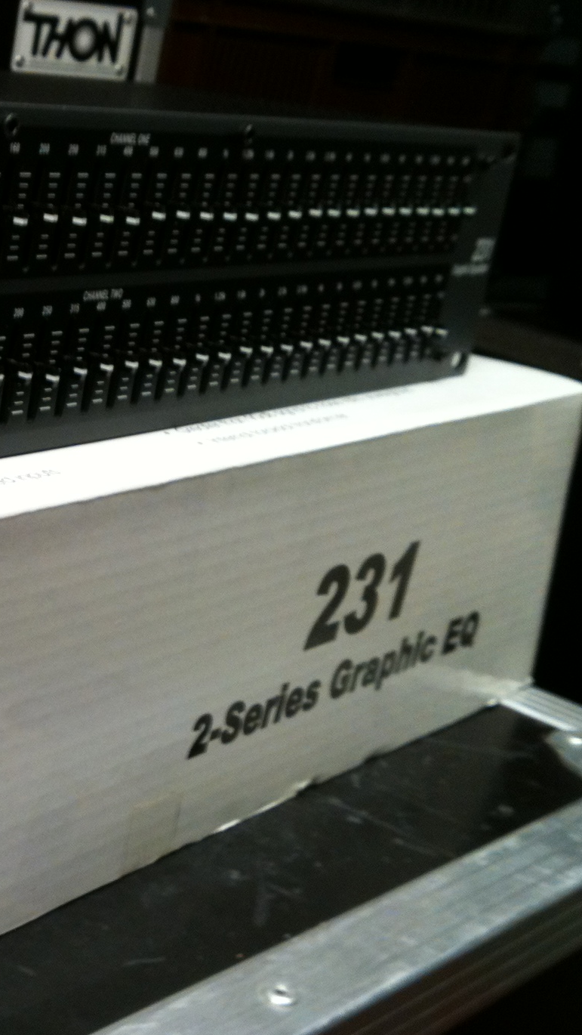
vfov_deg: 36.6
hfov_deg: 19.6
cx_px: -149
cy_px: 555
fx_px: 1563
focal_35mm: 57
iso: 64
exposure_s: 1/15
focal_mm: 3.85
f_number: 2.8
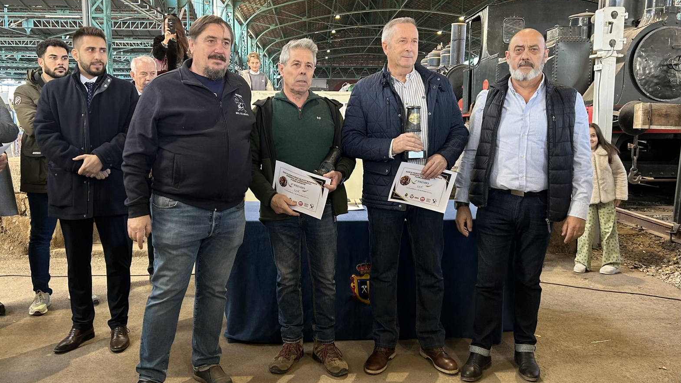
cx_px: 334
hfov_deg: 66.1
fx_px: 524
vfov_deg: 40.2
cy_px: 187
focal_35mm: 29
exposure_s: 1/50
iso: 100
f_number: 1.5
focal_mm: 5.7
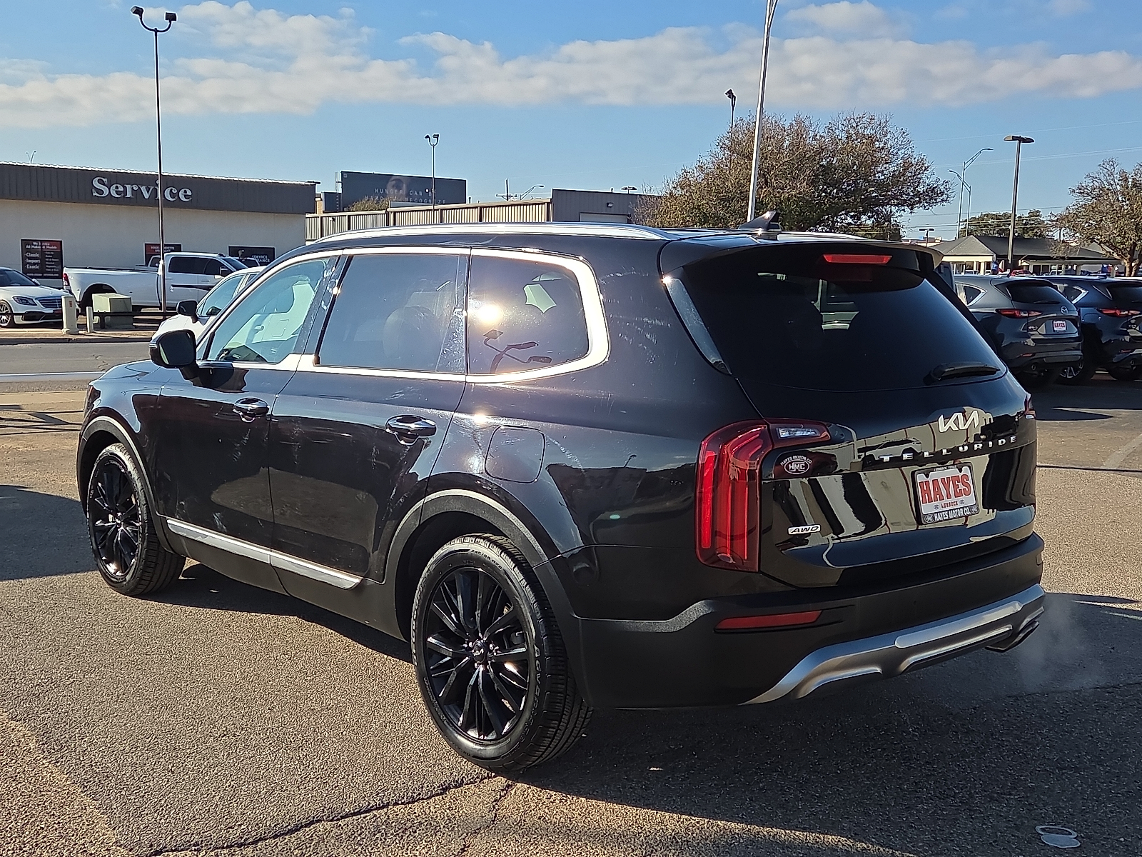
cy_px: 428
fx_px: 1221
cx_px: 571
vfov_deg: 38.7
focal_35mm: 37
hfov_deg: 50.1
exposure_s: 1/1667
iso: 25
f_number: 1.8
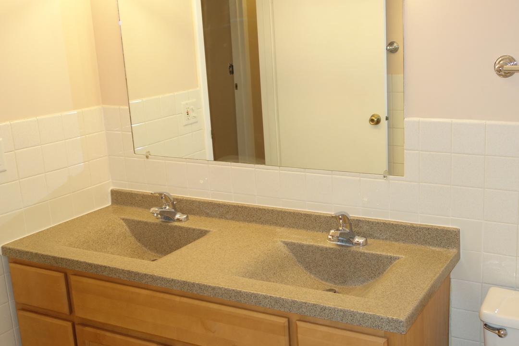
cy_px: 167
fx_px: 605
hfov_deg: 45.7
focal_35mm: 42
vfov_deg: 31.9
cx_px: 343
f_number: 2
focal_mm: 10.4
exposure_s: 1/100
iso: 200
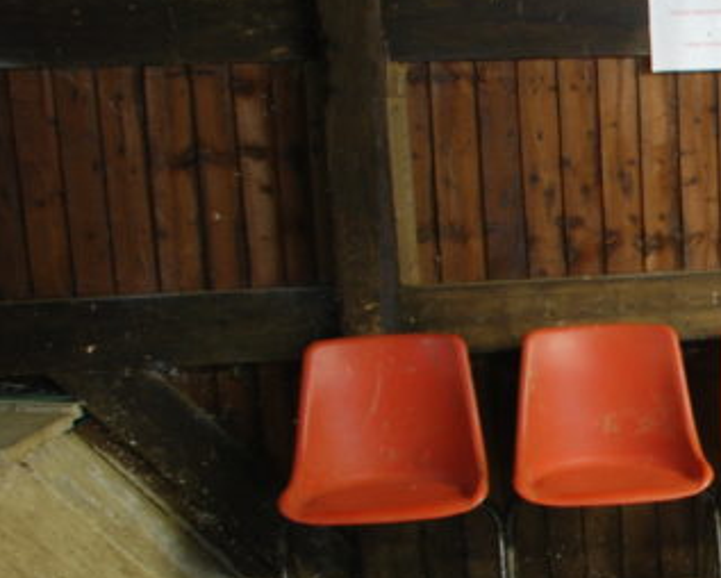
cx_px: 1062
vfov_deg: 19.1
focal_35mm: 80
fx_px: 1708
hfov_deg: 20.6
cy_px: 440
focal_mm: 18
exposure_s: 1/4
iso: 250
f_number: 3.5
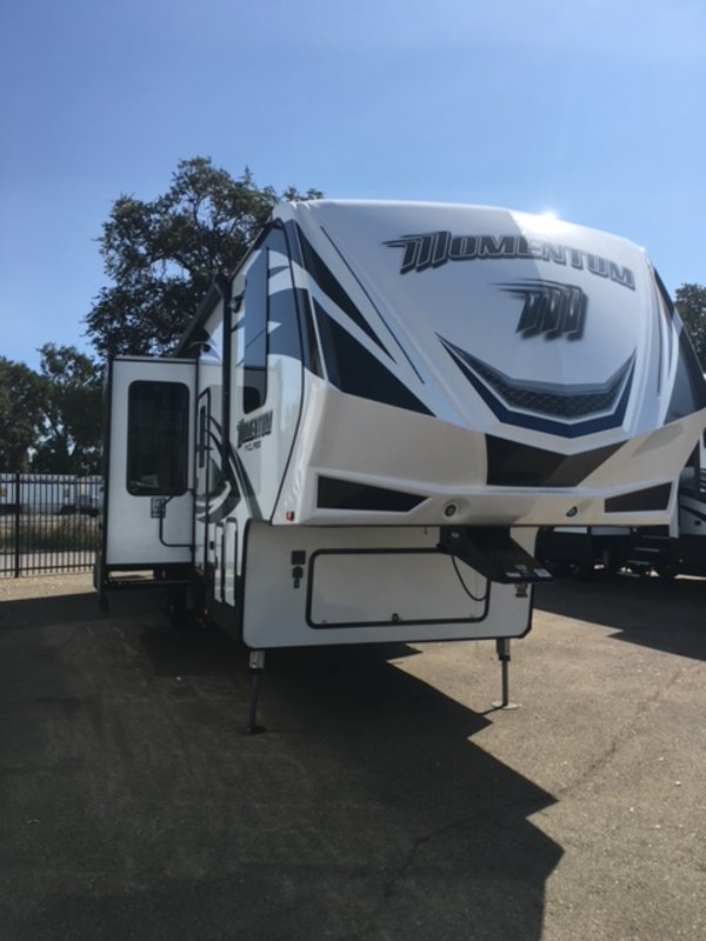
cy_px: 470
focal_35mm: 29
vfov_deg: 61.7
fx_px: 789
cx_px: 353
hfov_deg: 48.2
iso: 25
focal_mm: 4.15
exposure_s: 1/2024
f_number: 2.2
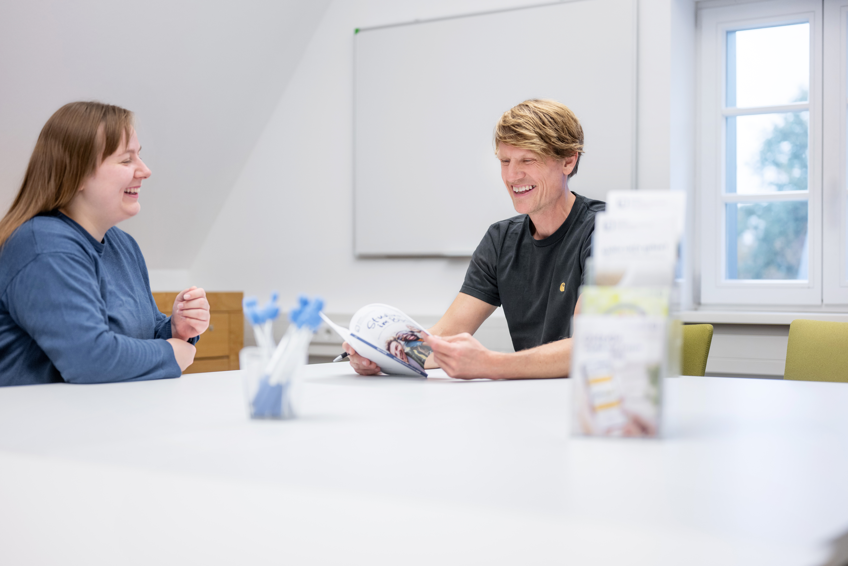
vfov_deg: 27.0
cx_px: 424
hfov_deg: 39.6
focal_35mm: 50
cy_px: 283
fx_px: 1178
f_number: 2
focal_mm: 50
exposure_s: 1/400
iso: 400
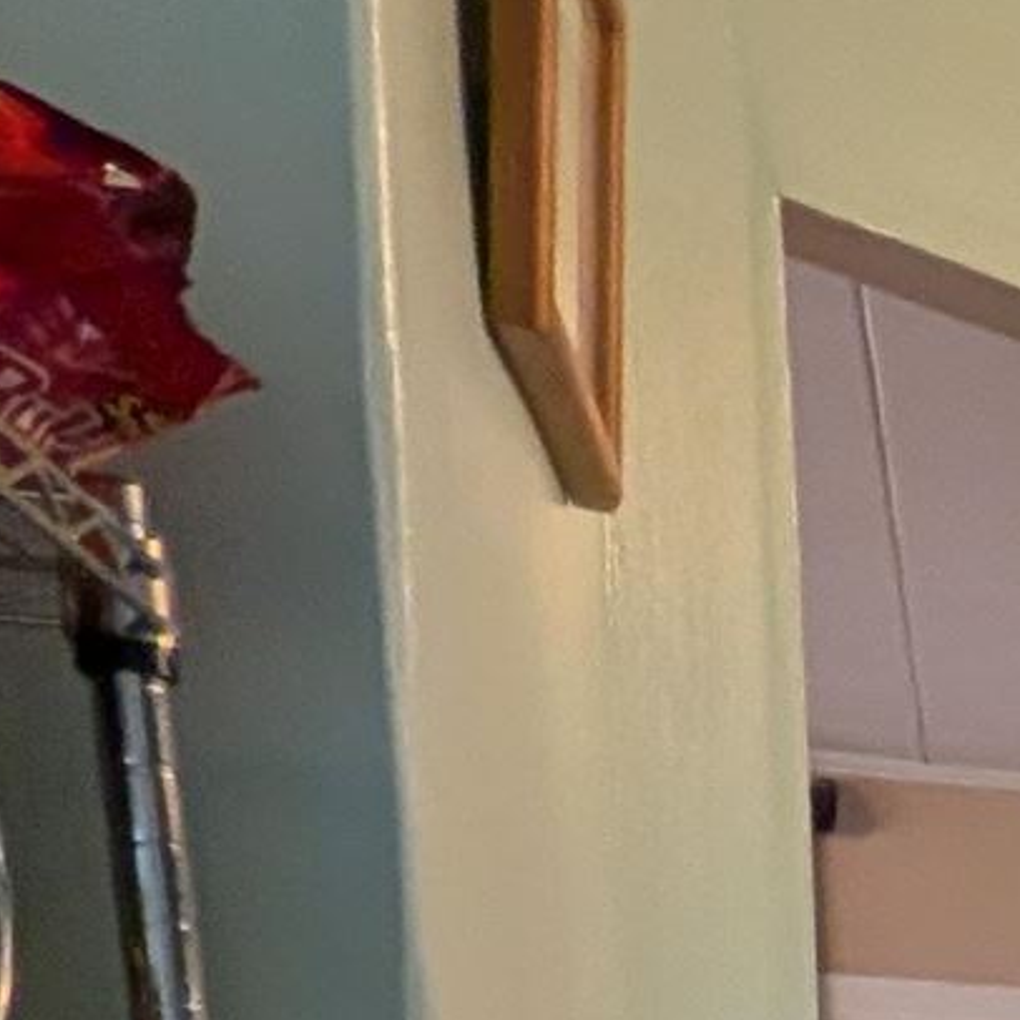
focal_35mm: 80
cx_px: 3120
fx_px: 2667
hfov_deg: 11.3
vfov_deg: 18.4
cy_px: 1671
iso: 60
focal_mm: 2.02
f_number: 1.7
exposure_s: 1/30.3
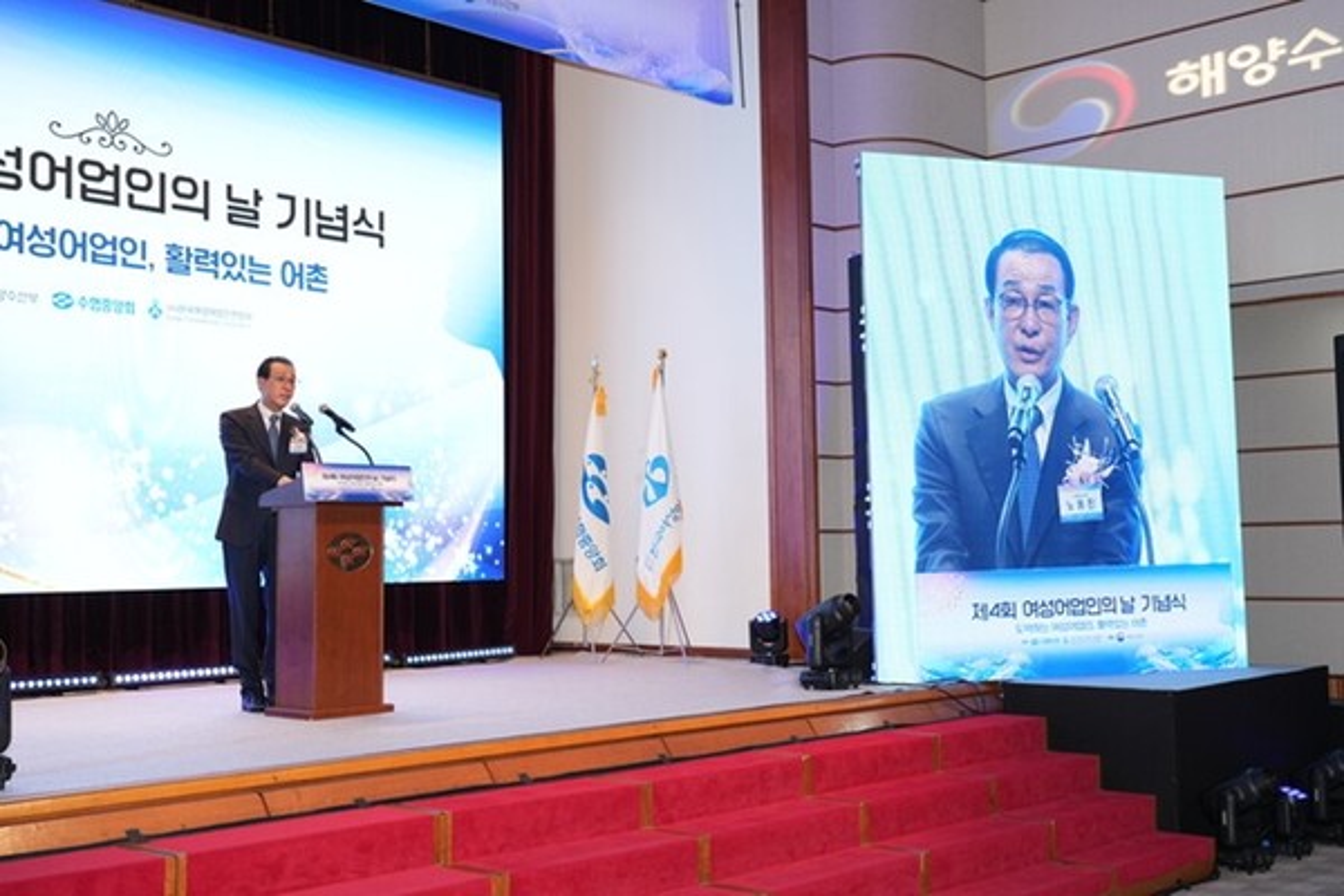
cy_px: 448
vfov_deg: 31.9
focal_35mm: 42
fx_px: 1568
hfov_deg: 46.4
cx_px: 672
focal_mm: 42
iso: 1250
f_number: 5
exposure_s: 1/200
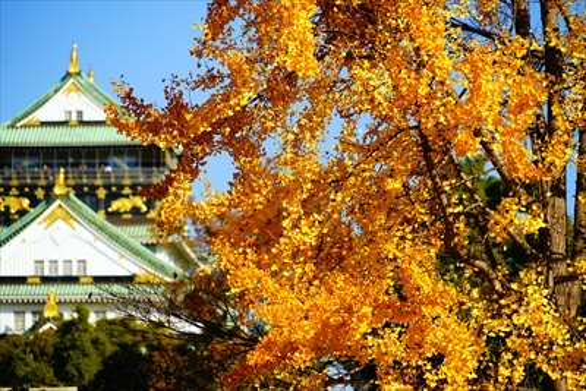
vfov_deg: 6.0
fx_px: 3745
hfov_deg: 8.9
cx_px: 293
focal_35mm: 230
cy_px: 196
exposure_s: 1/350
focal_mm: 230
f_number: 6.7
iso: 100
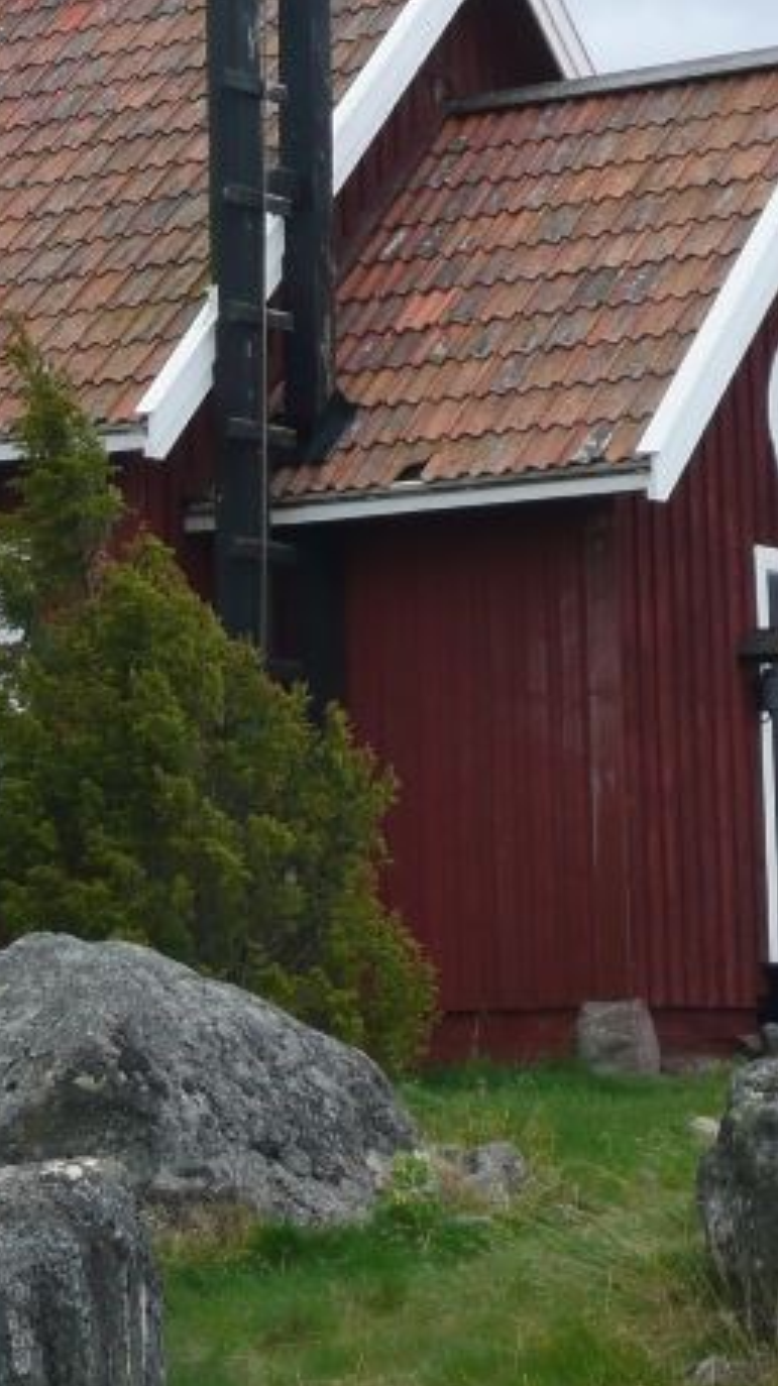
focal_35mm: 122
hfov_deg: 9.8
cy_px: 333
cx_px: -138
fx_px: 4483
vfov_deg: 17.5
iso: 100
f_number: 4.2
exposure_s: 1/400
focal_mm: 8.2
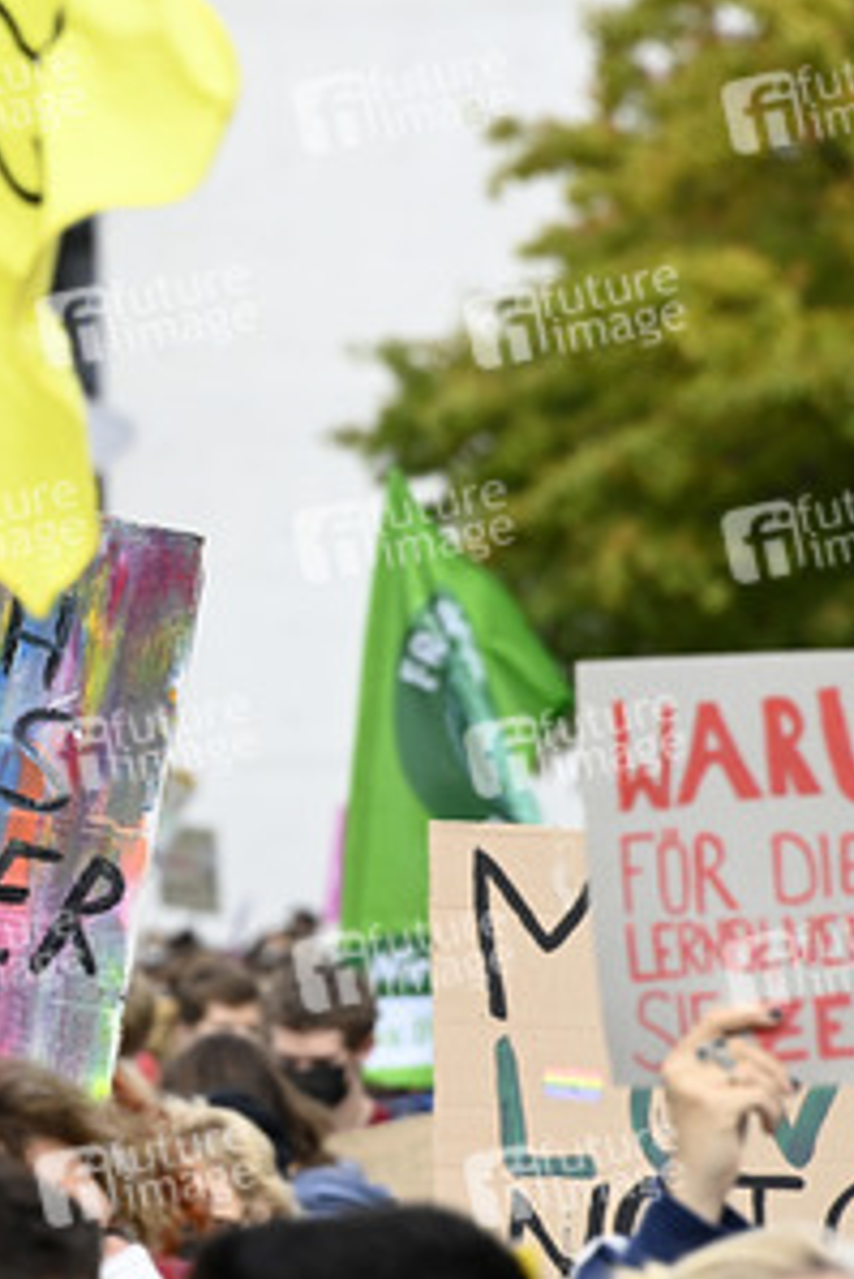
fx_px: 16135
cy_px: 640
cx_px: 32
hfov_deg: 3.0
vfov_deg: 4.5
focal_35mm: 454
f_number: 9
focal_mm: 300
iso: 400
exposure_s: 1/320
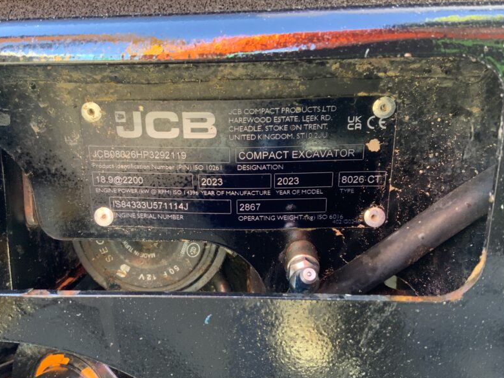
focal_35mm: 38
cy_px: 195
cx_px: 214
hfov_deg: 48.8
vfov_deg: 37.7
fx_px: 553
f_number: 1.8
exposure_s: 1/60
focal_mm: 3
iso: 200
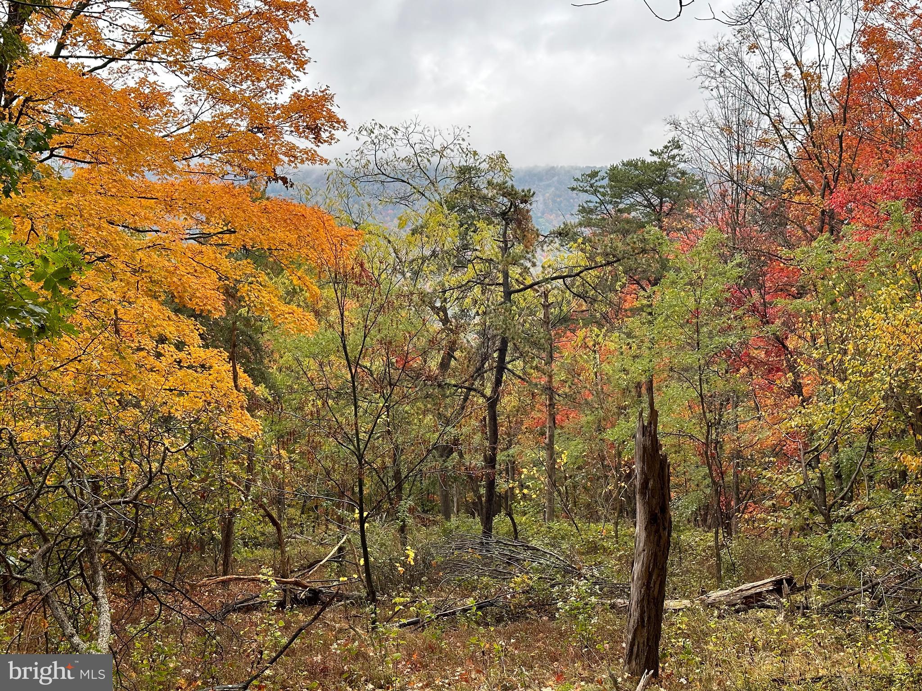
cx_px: 461
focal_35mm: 48
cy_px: 346
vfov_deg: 30.3
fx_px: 1278
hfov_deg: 39.7
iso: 64
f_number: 1.78
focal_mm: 6.86
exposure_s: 1/597
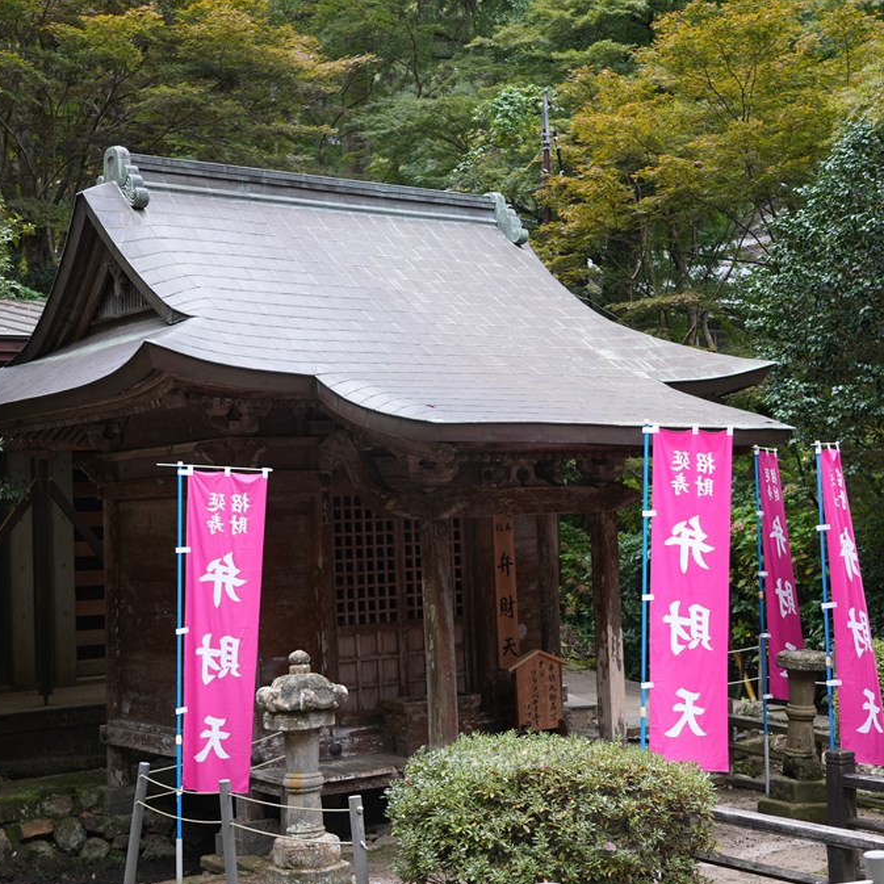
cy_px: 447
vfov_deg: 32.2
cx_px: 444
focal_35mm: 53
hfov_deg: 32.2
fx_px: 1531
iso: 400
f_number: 4
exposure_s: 1/160
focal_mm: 41
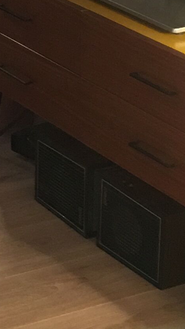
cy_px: -79
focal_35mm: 152
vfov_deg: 13.7
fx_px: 1326
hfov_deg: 7.8
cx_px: -84
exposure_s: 1/17
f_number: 2.2
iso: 100
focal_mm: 4.15
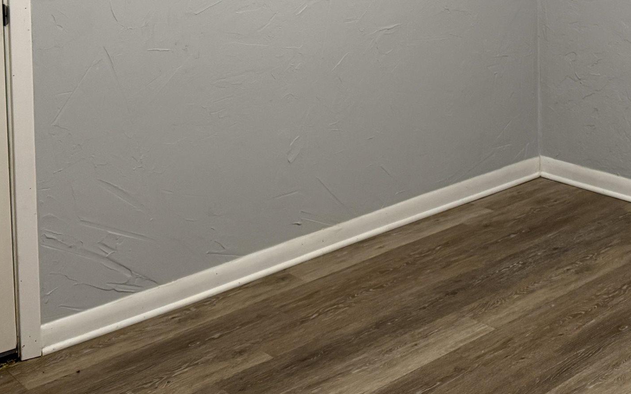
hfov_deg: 36.9
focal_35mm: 55
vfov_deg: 22.0
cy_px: -66
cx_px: 351
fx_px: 946
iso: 320
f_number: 1.78
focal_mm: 6.76
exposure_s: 1/60
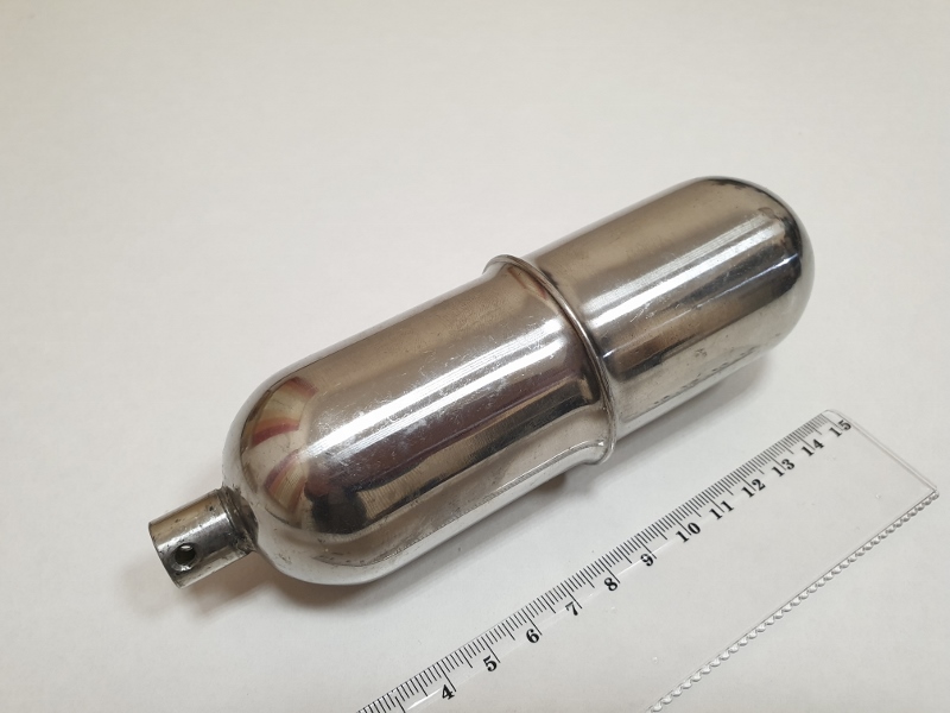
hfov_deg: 67.3
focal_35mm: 26
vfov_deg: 53.1
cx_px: 475
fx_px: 714
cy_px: 356
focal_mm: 4.3
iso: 250
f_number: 2.4
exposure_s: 1/50
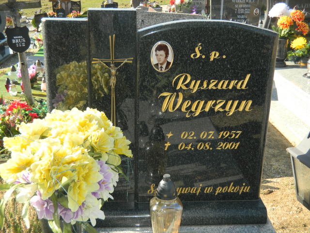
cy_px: 116
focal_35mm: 46
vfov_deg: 31.5
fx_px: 412
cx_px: 155
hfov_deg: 41.2
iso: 80
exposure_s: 1/176
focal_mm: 8.3
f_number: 4.1
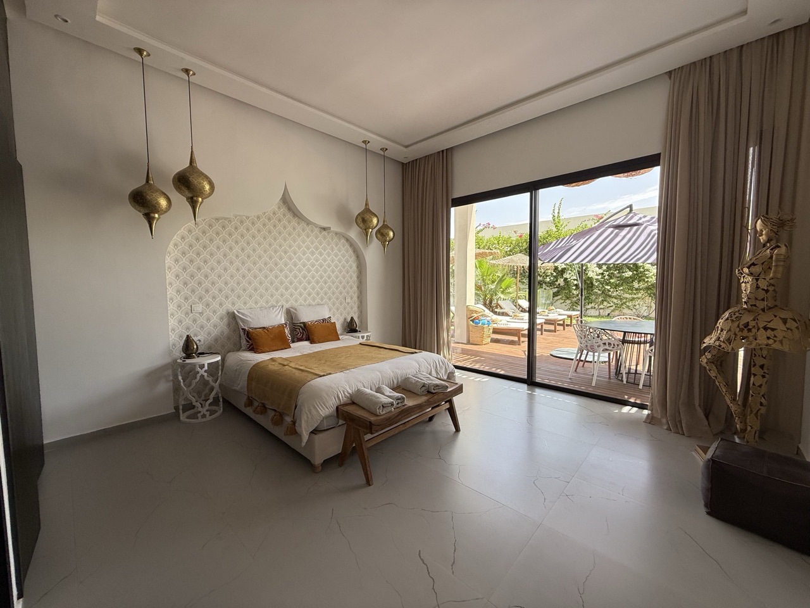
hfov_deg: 102.1
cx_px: 405
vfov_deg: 85.7
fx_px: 328
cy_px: 304
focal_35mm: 14
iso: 64
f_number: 2.2
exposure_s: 1/321
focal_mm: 2.22
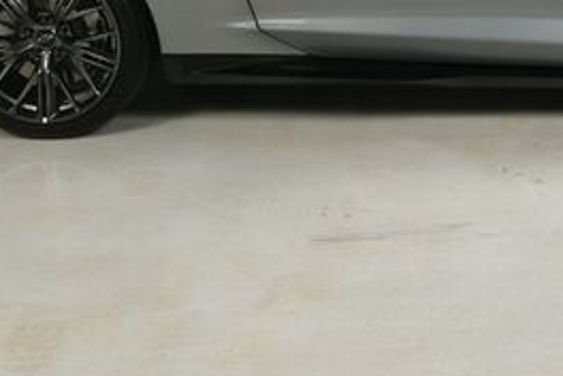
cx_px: 465
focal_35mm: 80
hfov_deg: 24.9
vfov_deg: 16.6
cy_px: -30
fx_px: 1251
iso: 100
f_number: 13
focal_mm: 22
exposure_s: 1/160
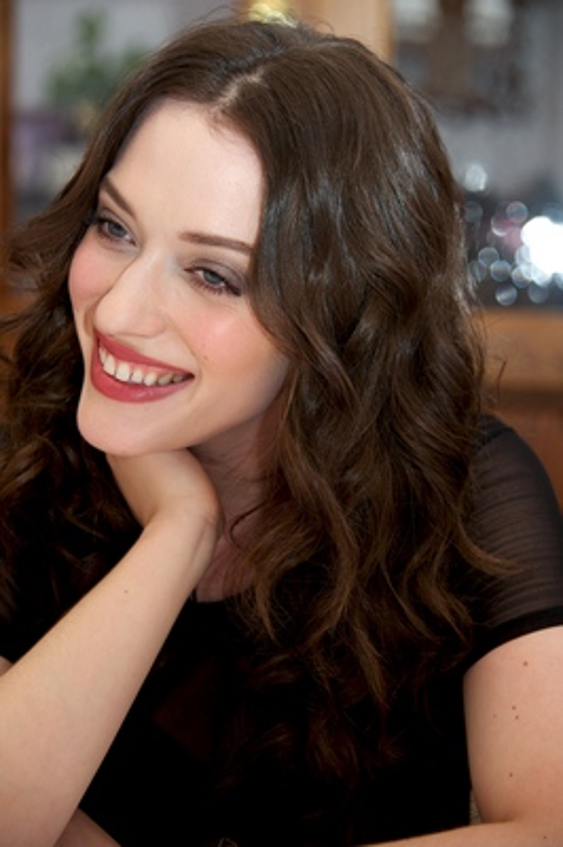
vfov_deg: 16.4
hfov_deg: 10.9
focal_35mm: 125
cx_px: 282
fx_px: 2937
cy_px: 424
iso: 800
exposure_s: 1/60
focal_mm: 125
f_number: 6.3
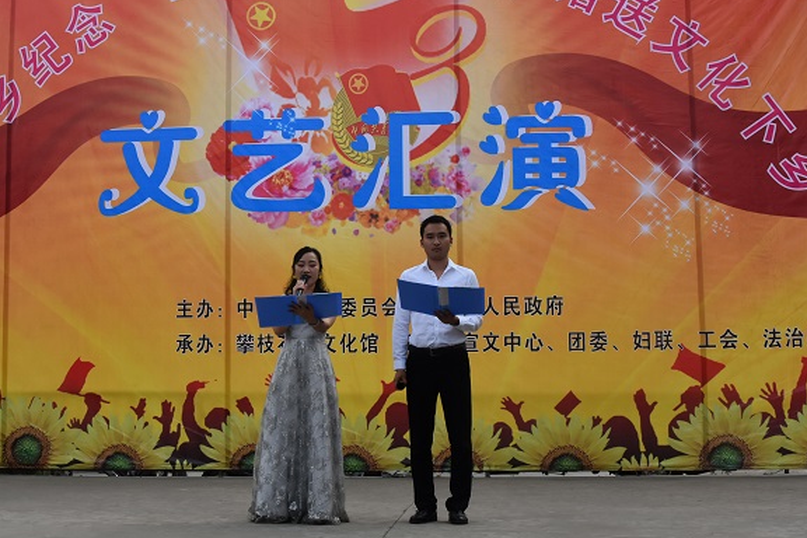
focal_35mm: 44
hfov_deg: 44.4
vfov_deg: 30.5
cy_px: 251
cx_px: 354
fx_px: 986
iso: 560
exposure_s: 1/500
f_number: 8
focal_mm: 26
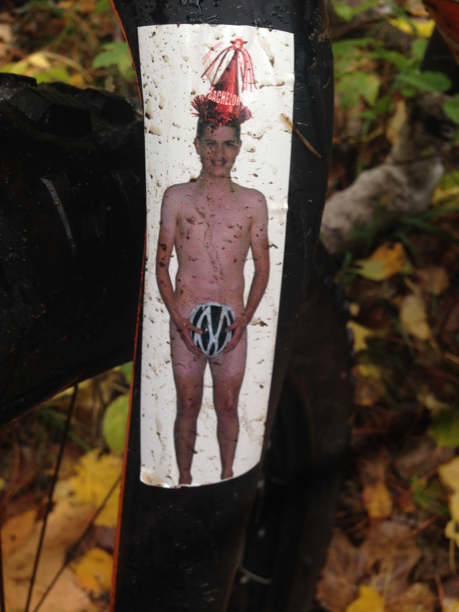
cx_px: 230
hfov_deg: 42.9
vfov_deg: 55.4
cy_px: 306
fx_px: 583
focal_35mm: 33
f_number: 2.4
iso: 50
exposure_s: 1/60
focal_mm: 4.12
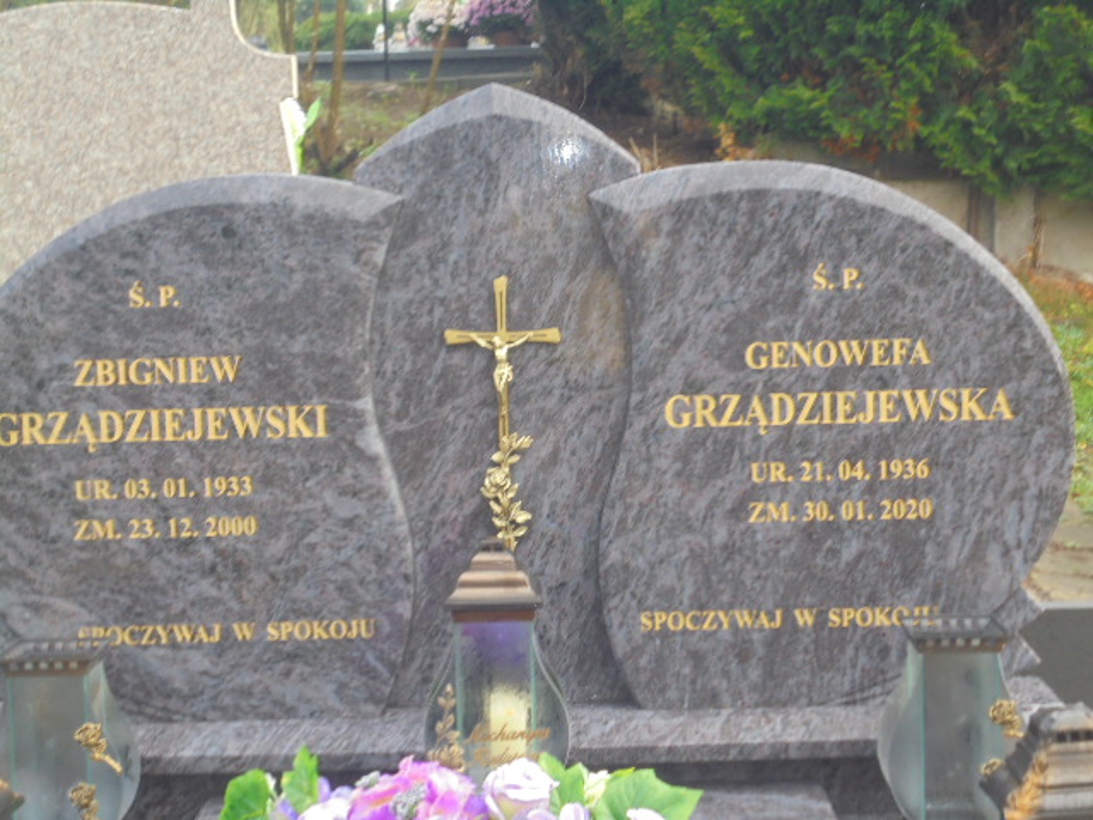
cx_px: 546
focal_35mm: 64
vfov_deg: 22.9
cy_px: 410
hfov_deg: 30.3
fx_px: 2021
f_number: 5.6
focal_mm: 11.5
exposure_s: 1/30
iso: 100
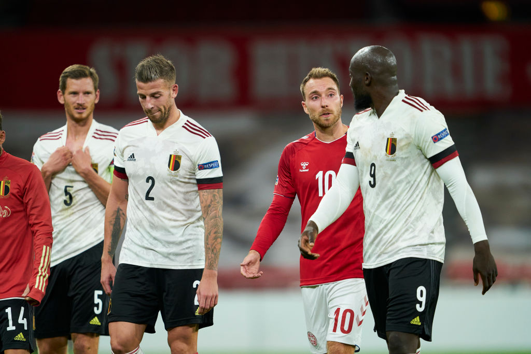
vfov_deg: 2.5
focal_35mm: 560
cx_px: 266
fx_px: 8261
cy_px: 177
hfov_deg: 3.7
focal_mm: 560
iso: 4000
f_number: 4
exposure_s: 1/1250
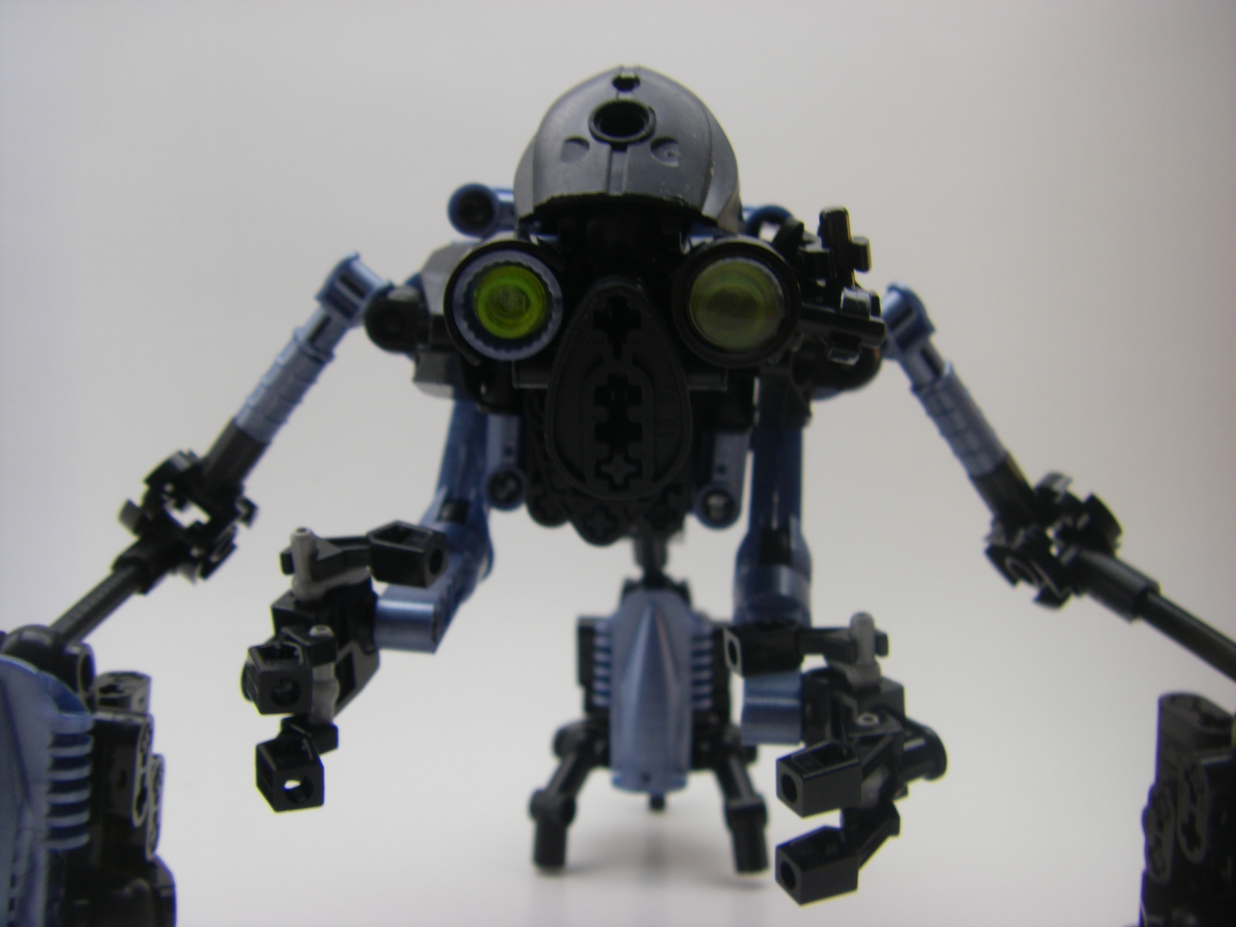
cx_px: 618
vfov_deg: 37.7
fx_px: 1357
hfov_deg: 49.0
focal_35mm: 38
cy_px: 464
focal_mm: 6.3
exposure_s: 1/80
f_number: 3.5
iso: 64
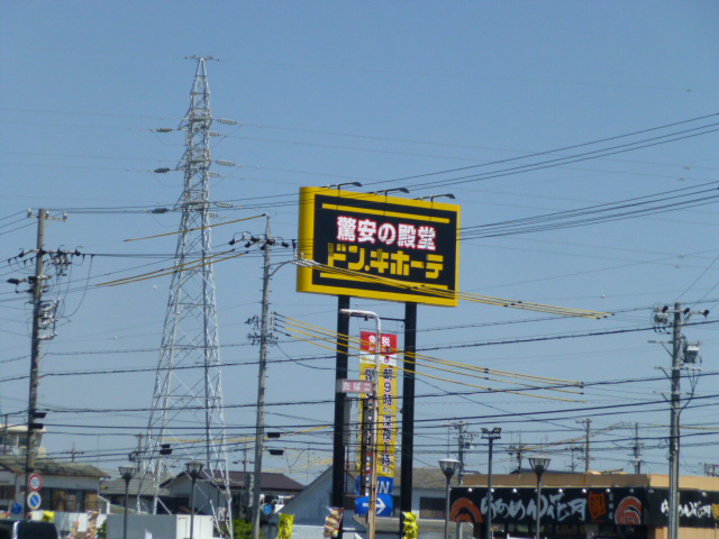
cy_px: 270
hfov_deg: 13.9
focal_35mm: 142
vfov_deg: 10.4
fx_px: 2949
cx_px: 360
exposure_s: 1/320
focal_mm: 25.3
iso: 400
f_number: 16
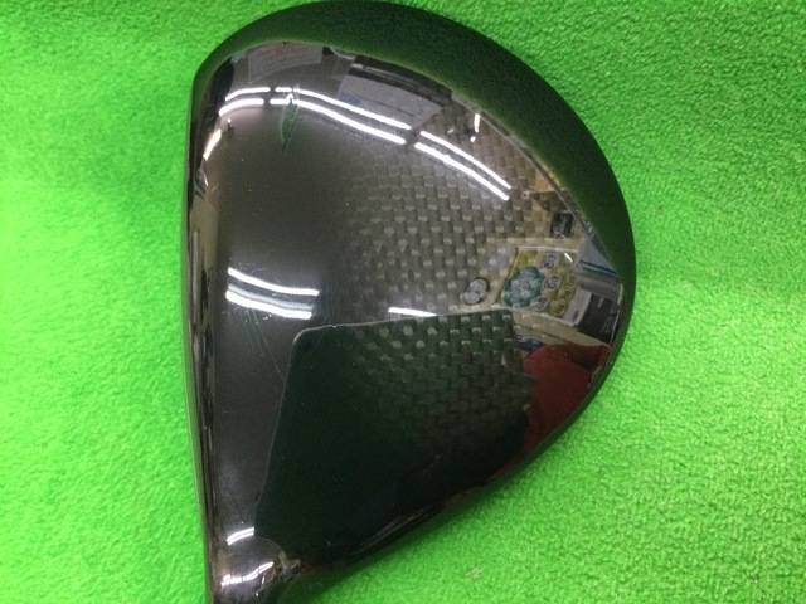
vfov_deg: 45.4
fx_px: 722
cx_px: 403
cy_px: 302
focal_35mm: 31
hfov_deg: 58.4
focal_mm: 3.3
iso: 200
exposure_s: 1/24
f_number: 2.4
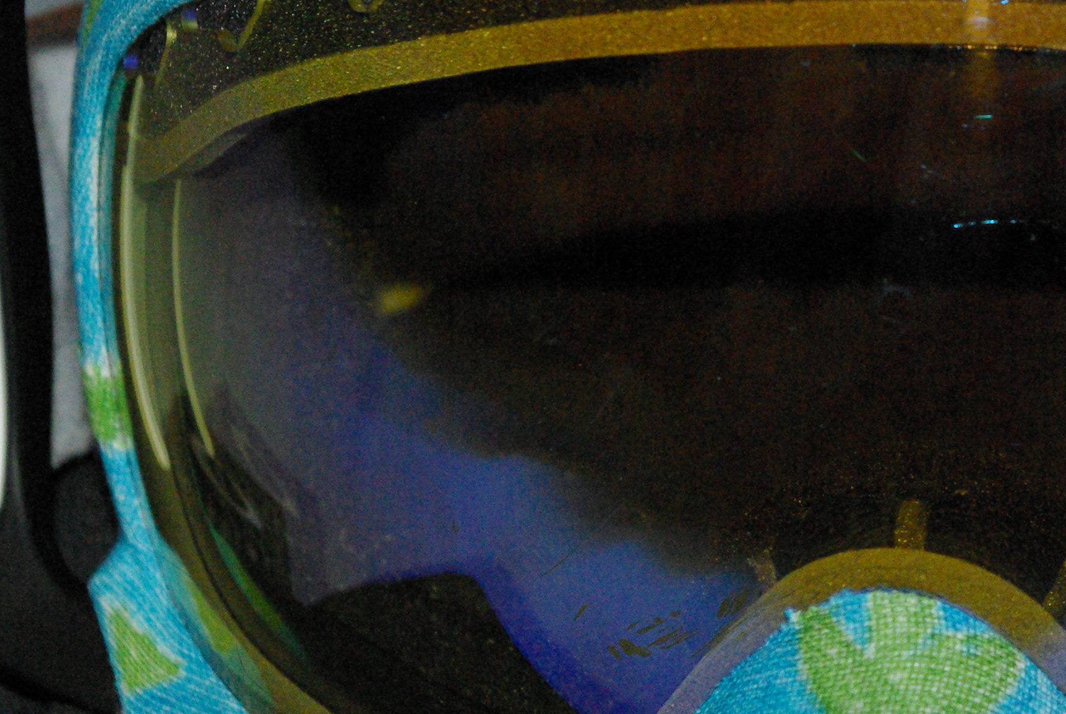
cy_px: 200
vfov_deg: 9.2
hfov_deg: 13.6
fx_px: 4420
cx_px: 989
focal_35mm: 149
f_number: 8
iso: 1600
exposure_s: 1/60
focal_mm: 45
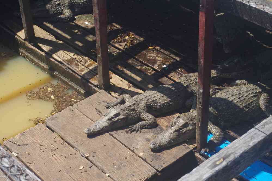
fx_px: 623
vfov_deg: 16.6
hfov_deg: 24.6
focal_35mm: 82
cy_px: 90
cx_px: 136
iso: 400
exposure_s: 1/100
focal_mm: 55
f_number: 9
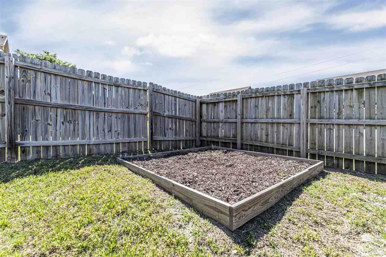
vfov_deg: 77.3
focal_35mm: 15
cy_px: 128
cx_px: 193
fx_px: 161
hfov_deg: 100.4
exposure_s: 1/200
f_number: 8
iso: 100
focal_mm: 10
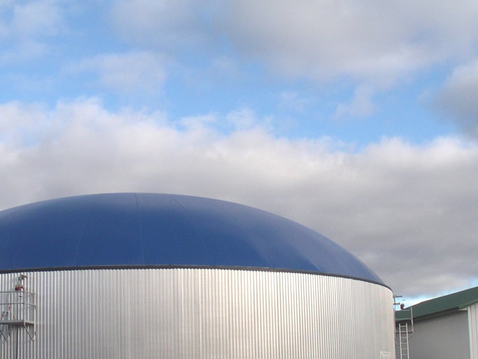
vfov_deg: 23.4
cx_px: 226
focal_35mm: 62
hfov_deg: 31.2
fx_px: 856
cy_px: 264
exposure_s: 1/750
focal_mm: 5.7
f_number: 2.8
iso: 50
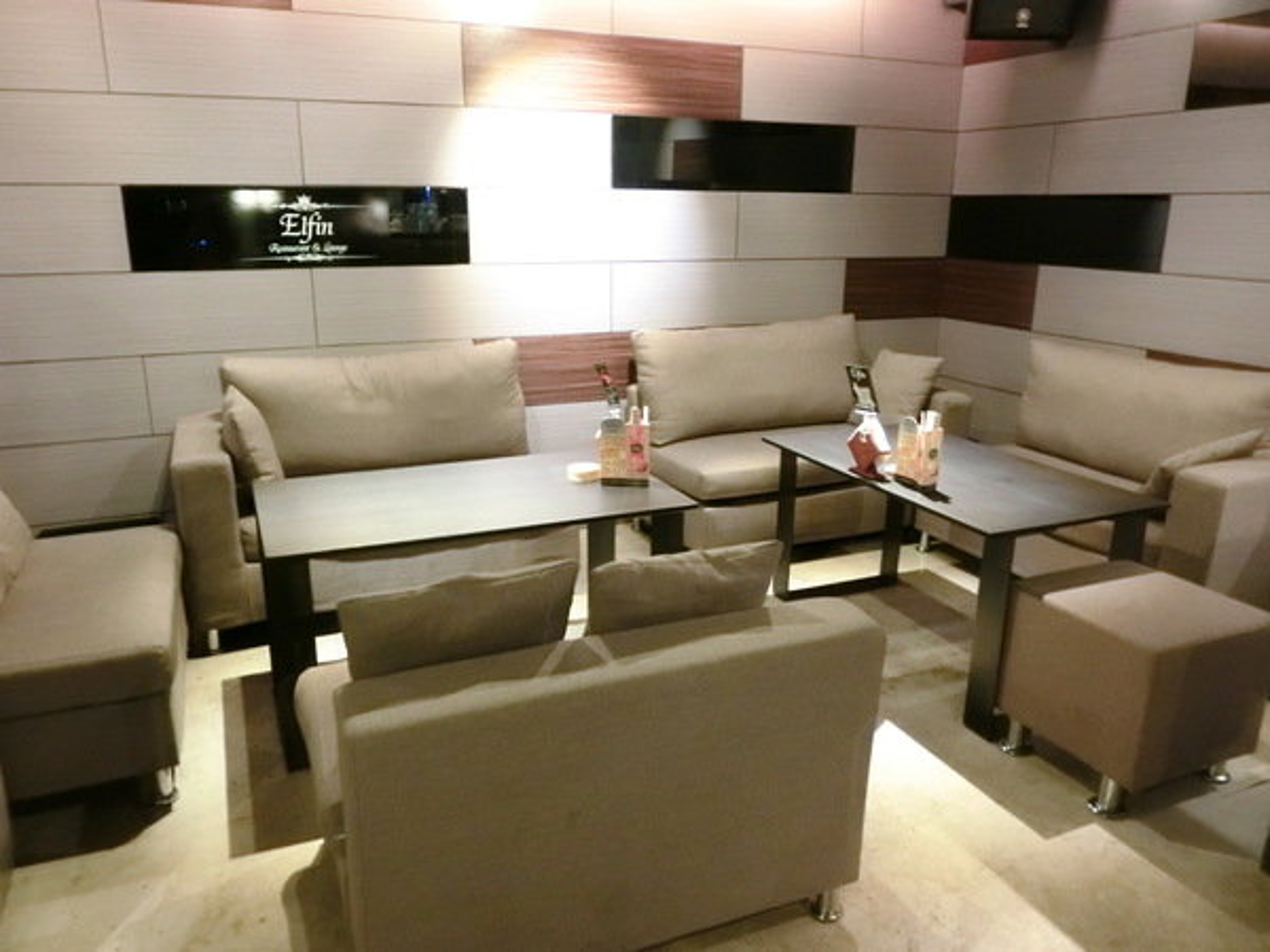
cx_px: 635
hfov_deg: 69.4
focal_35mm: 25
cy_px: 476
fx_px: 917
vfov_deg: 54.9
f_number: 2.8
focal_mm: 5.4
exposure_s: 1/2.5
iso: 800
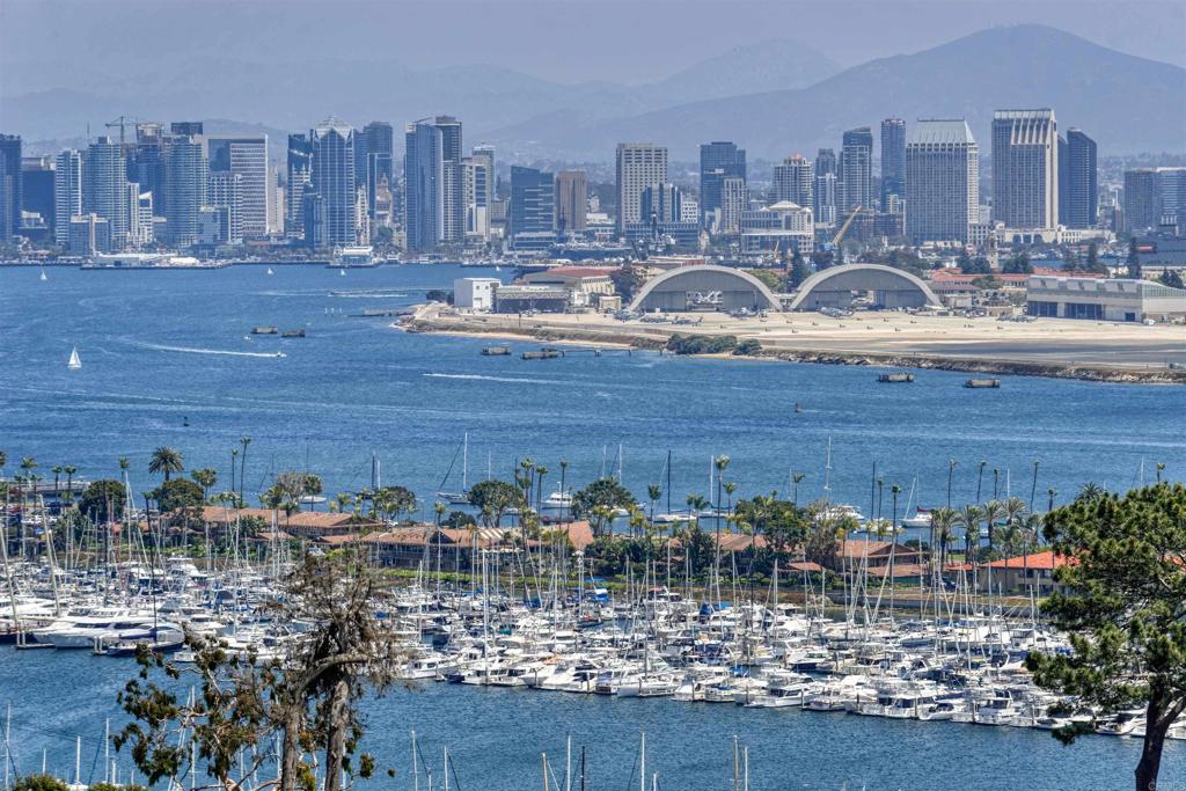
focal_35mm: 200
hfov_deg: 10.3
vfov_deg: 6.9
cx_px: 593
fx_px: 6589
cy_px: 396
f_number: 5.6
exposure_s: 1/640
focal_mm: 200
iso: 100
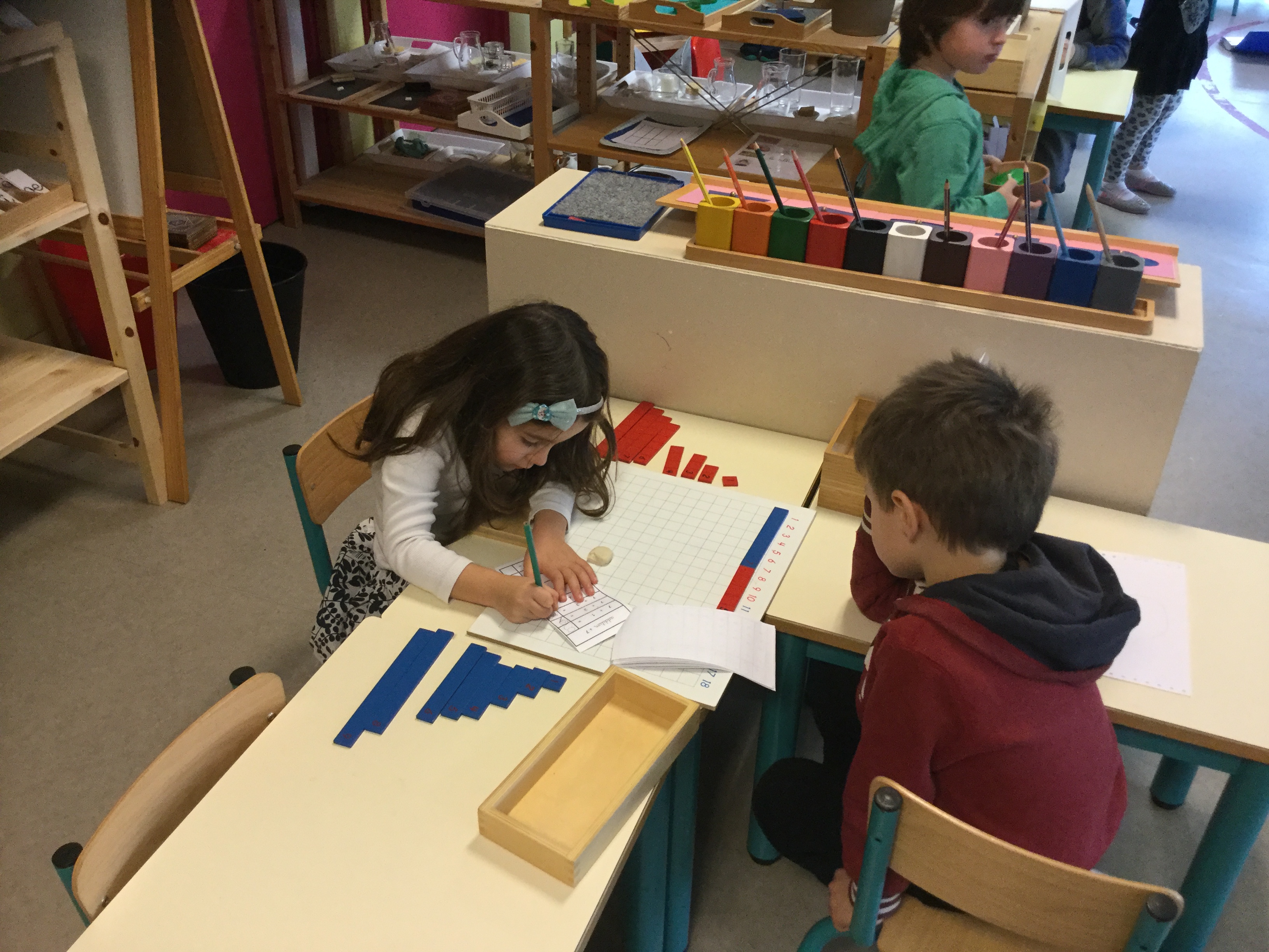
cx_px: 634
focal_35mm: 31
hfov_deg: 58.4
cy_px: 476
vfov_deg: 45.4
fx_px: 1136
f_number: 2.4
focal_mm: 3.3
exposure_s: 1/33
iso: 160
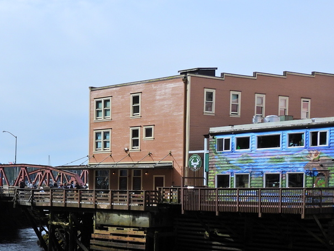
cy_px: 229
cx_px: 7
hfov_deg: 25.2
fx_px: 714
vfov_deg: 19.5
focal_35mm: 74
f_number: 3.2
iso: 100
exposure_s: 1/1600
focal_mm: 6.2
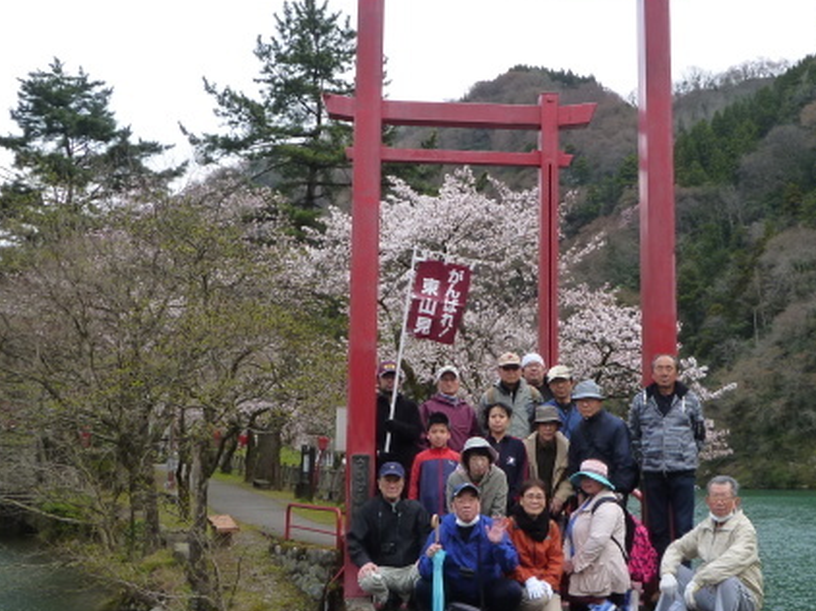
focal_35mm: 50
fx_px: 1178
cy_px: 294
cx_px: 481
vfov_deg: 29.1
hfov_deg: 38.1
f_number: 4
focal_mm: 5.5
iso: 125
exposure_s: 1/160
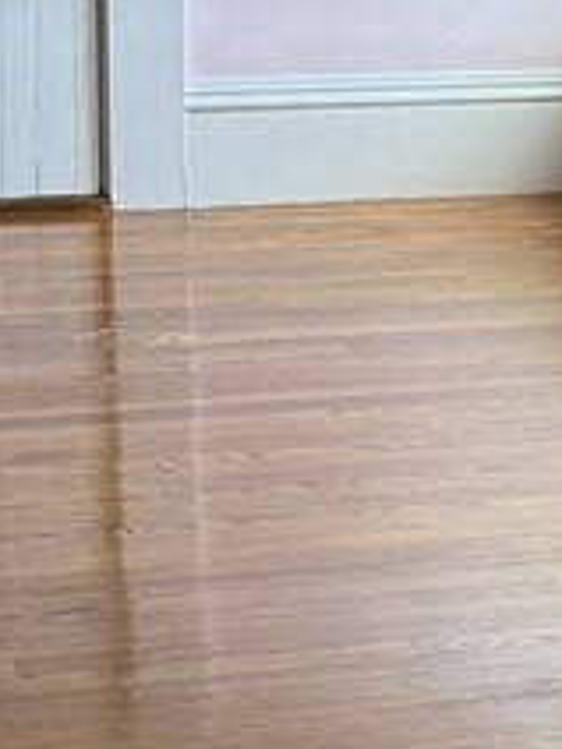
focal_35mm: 174
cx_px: 1004
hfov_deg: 8.2
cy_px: 307
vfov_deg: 11.4
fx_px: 3767
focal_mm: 6.76
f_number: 1.78
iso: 125
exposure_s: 1/120
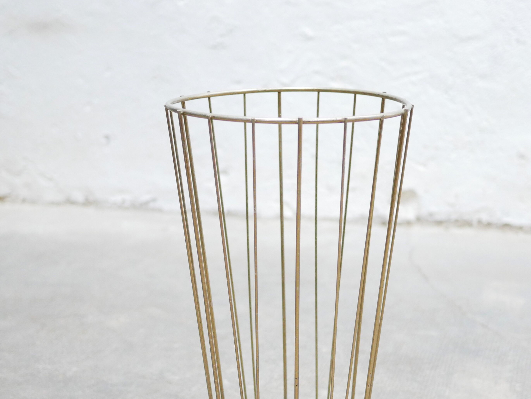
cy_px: 277
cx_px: 271
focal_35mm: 67
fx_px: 1028
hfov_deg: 29.0
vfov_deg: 21.8
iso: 1250
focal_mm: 20
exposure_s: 1/60
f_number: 1.7
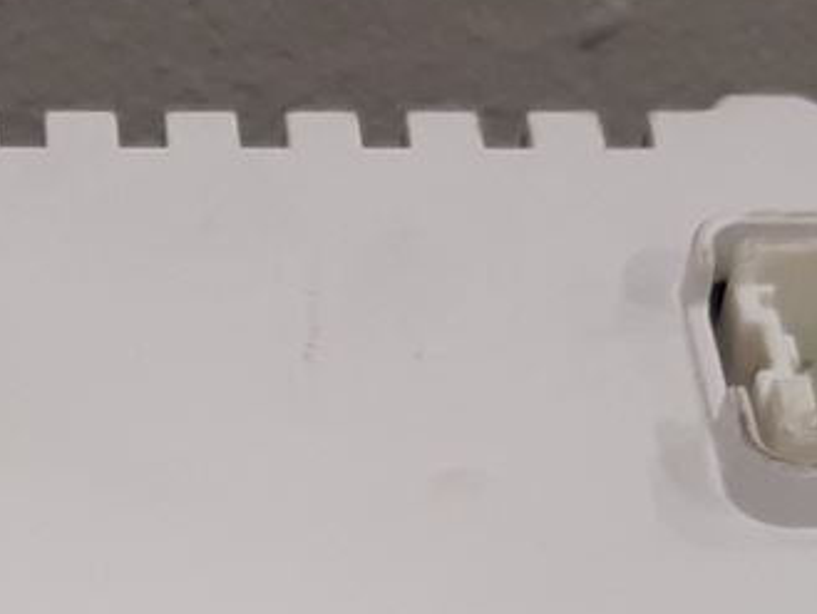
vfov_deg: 8.9
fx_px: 3825
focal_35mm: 162
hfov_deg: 11.8
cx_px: -248
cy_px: 960
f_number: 1.7
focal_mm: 3.93
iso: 100
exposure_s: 1/50
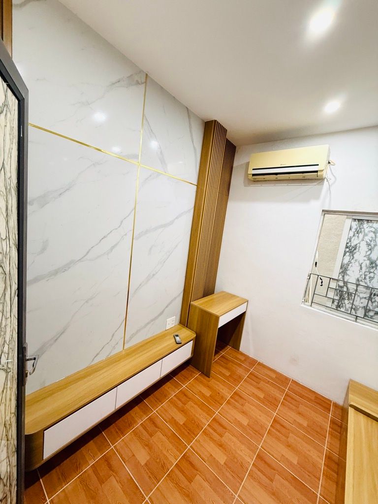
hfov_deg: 85.7
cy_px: 252
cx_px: 189
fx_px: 204
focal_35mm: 14
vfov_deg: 102.1
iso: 250
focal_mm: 2.22
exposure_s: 1/50
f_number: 2.2
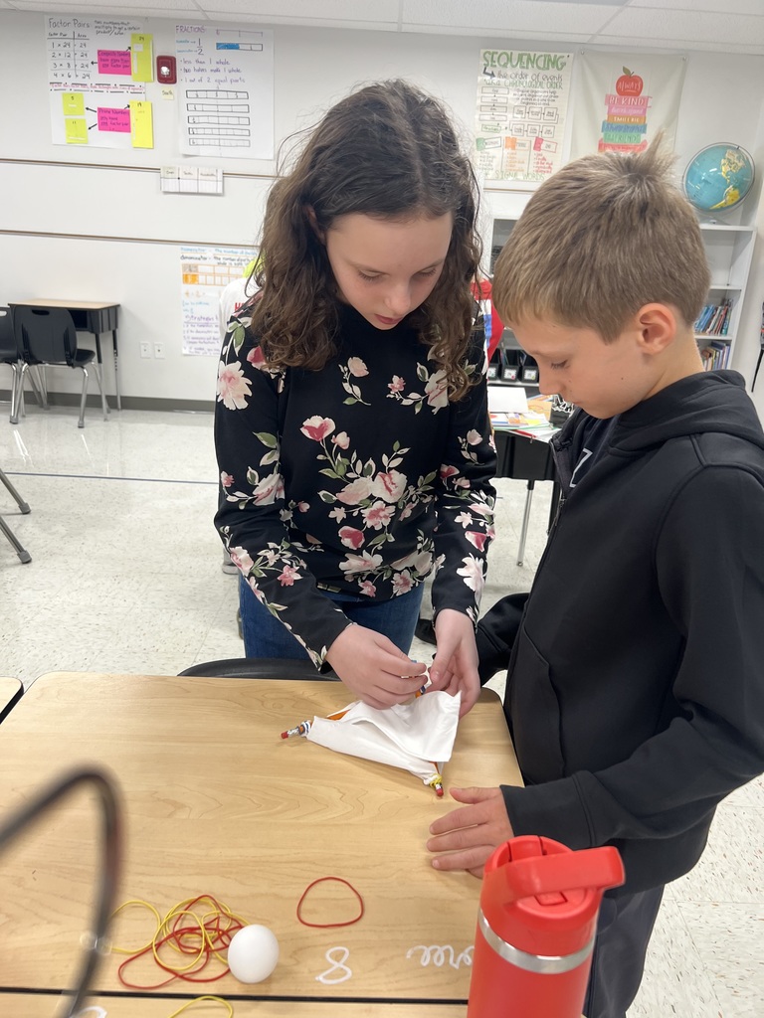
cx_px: 382
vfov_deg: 67.3
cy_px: 509
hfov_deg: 53.1
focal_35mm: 26
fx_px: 765
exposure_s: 1/121
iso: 80
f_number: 1.5
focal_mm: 5.7
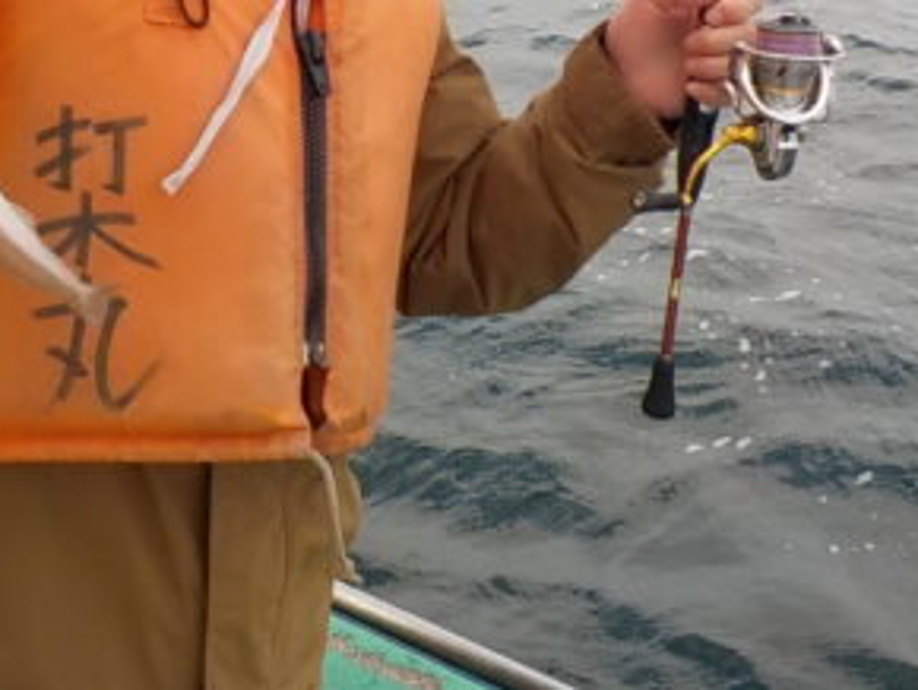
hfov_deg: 30.9
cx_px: 282
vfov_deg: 22.9
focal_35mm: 62
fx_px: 1646
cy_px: 28
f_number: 3.3
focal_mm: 4.1
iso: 125
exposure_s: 1/400
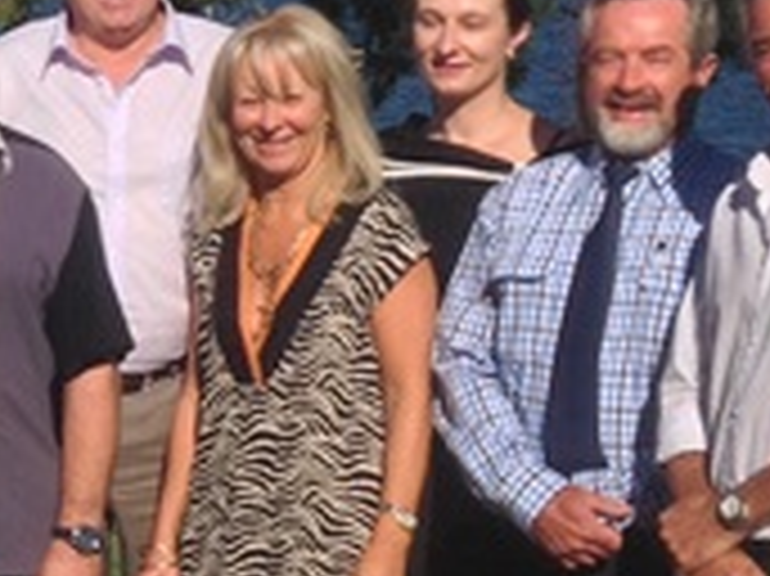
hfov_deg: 14.4
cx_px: -234
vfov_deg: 11.3
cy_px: 184
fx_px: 2912
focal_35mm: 131
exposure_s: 1/4329
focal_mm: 4.28
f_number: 2.4
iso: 64
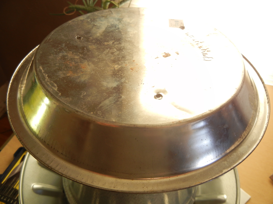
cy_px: 102
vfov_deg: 46.8
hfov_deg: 60.0
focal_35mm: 30
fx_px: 237
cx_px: 136
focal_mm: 5.4
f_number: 3.5
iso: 160
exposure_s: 1/51.8
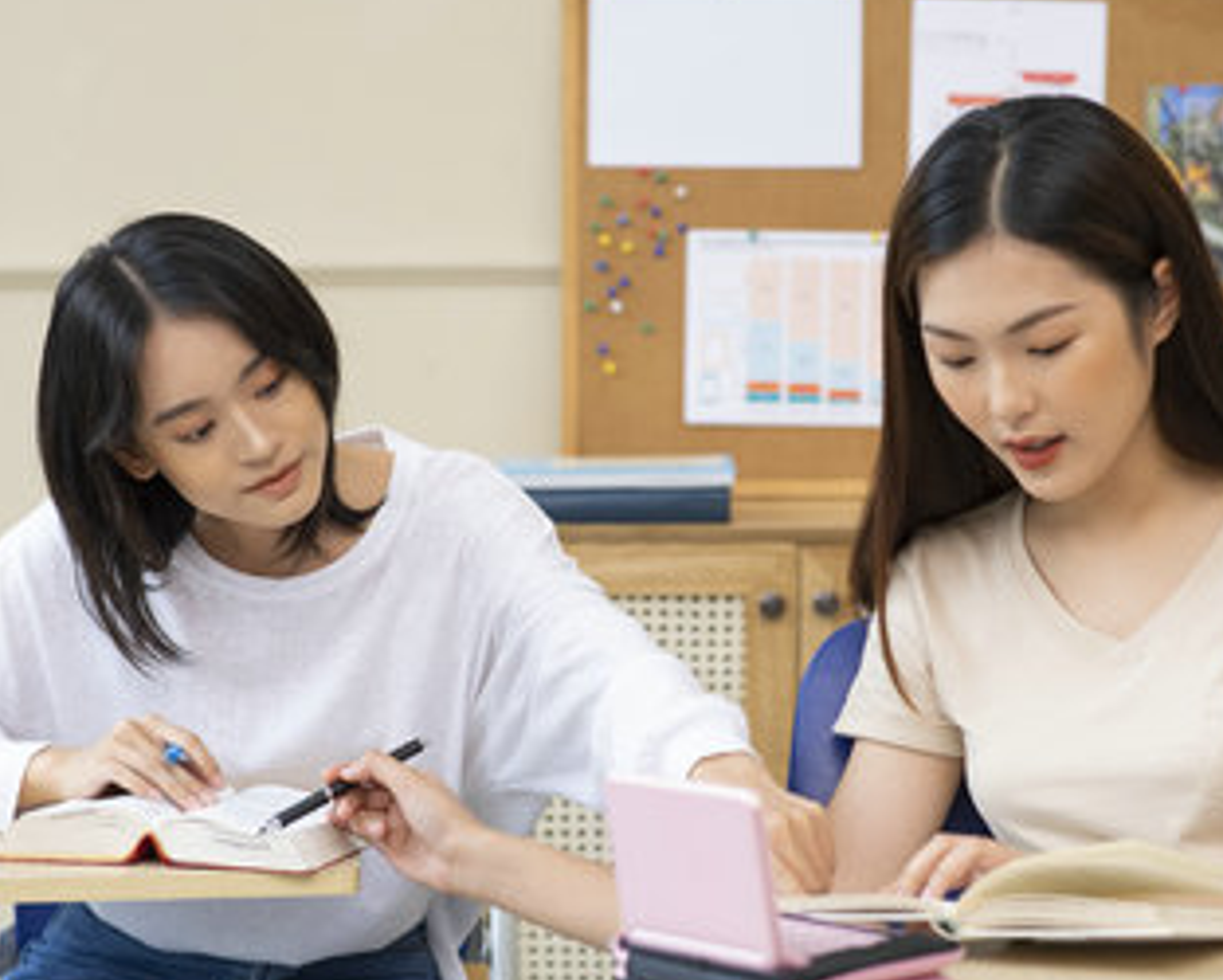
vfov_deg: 13.4
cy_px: 529
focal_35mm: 115
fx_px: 4165
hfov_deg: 16.7
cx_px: 619
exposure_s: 1/160
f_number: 4
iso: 1250
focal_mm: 85
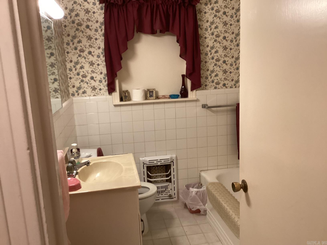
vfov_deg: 45.4
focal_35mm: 31
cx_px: 164
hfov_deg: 58.4
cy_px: 122
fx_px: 293
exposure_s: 1/60
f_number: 2.4
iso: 250
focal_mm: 3.3
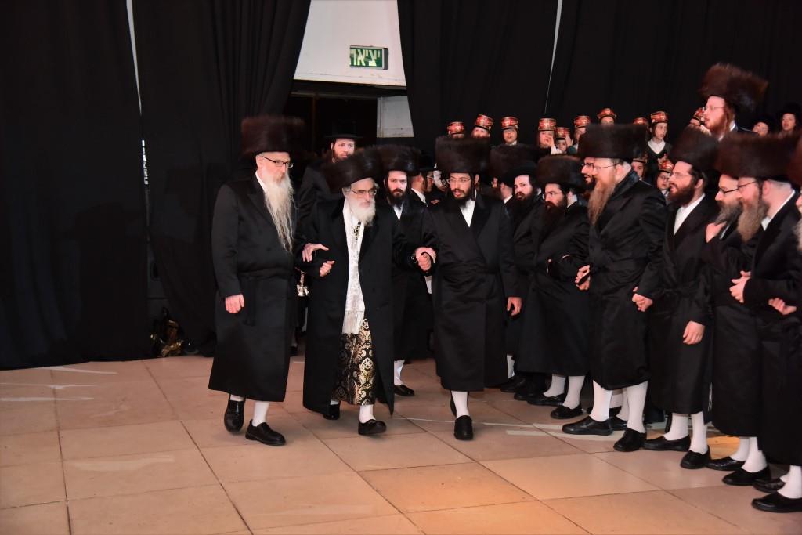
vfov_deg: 30.5
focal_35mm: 44
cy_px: 268
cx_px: 401
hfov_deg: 44.5
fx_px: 980
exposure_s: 1/250
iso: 1600
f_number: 4
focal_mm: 44
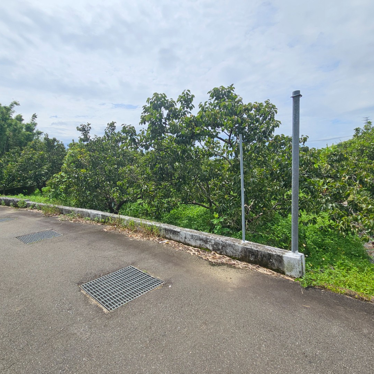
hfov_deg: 83.9
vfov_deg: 83.9
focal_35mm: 17
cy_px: 197
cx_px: 174
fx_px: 208
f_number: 2.2
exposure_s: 1/4210
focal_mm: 2.2
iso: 50
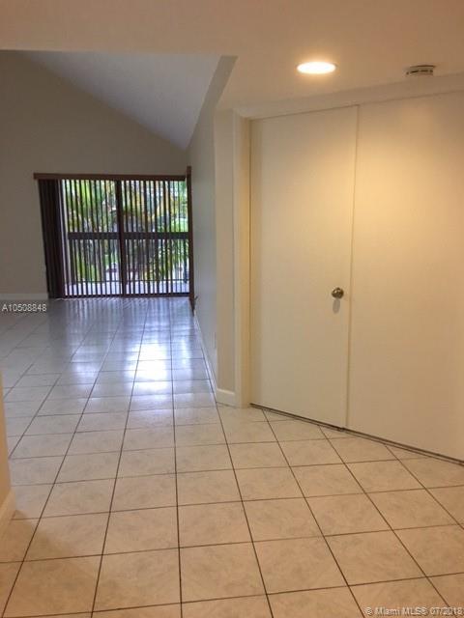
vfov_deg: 61.7
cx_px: 232
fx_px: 518
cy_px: 309
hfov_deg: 48.2
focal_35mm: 29
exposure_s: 1/15
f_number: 2.2
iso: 50
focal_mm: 4.15
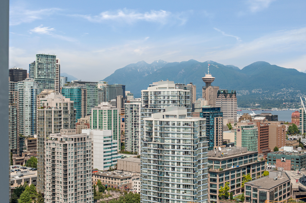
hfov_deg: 39.6
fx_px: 425
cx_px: 153
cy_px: 102
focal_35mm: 50
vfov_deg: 27.0
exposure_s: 1/400
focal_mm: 50
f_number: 8
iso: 200
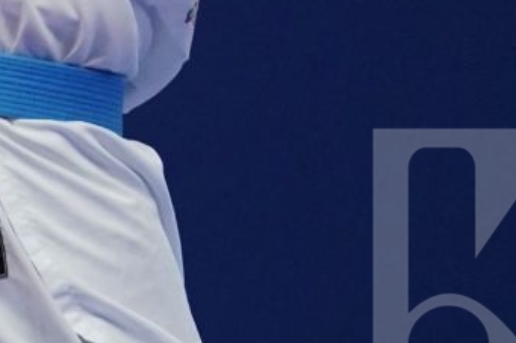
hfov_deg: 2.2
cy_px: -270
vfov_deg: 1.5
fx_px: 13165
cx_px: -511
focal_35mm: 919
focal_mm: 174
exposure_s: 1/1000
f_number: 2.8
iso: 3200
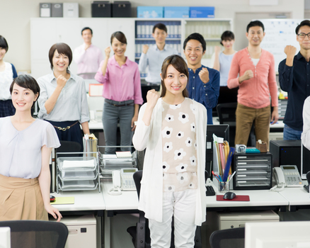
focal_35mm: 96
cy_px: 108
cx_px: 163
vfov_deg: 16.0
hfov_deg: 20.0
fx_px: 880
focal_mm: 70
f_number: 2.8
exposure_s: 1/60
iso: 400
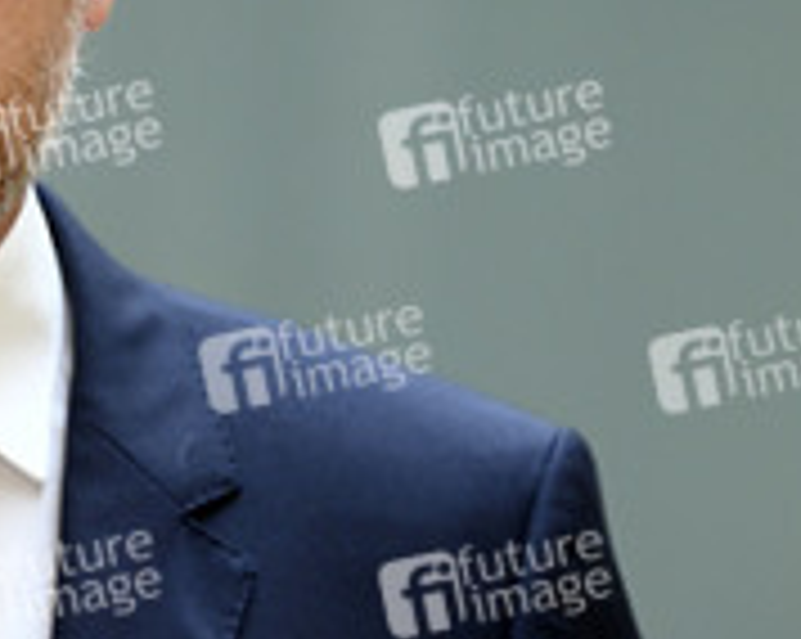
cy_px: 22
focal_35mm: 475
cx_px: -74
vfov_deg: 3.3
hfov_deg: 4.1
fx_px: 11248
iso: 2000
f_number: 4.5
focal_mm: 200
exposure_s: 1/640
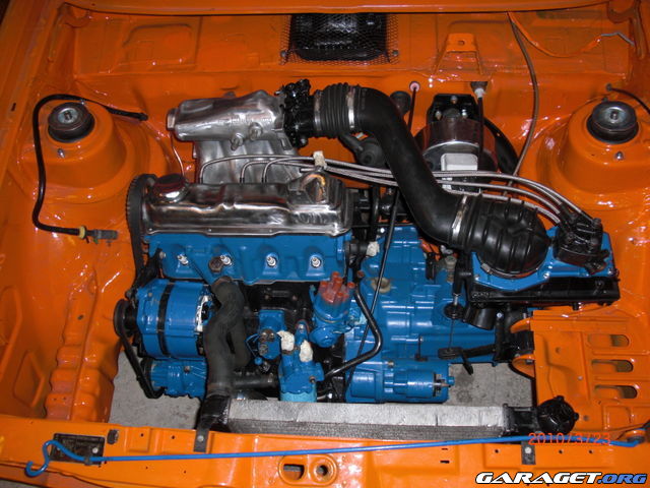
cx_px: 325
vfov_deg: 39.7
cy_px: 244
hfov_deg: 51.4
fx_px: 676
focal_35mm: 36
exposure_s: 1/60
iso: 100
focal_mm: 6.3
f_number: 2.8
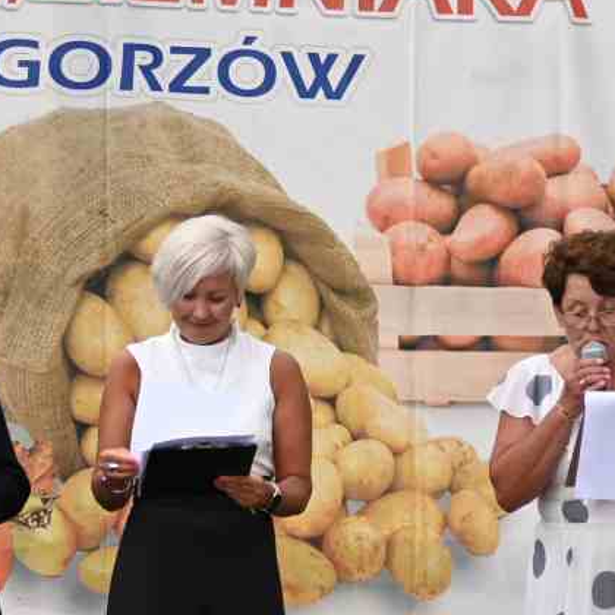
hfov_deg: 5.8
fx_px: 6090
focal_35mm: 303
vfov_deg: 5.8
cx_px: -41
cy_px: 360
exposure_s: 1/250
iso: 400
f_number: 4.5
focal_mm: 78
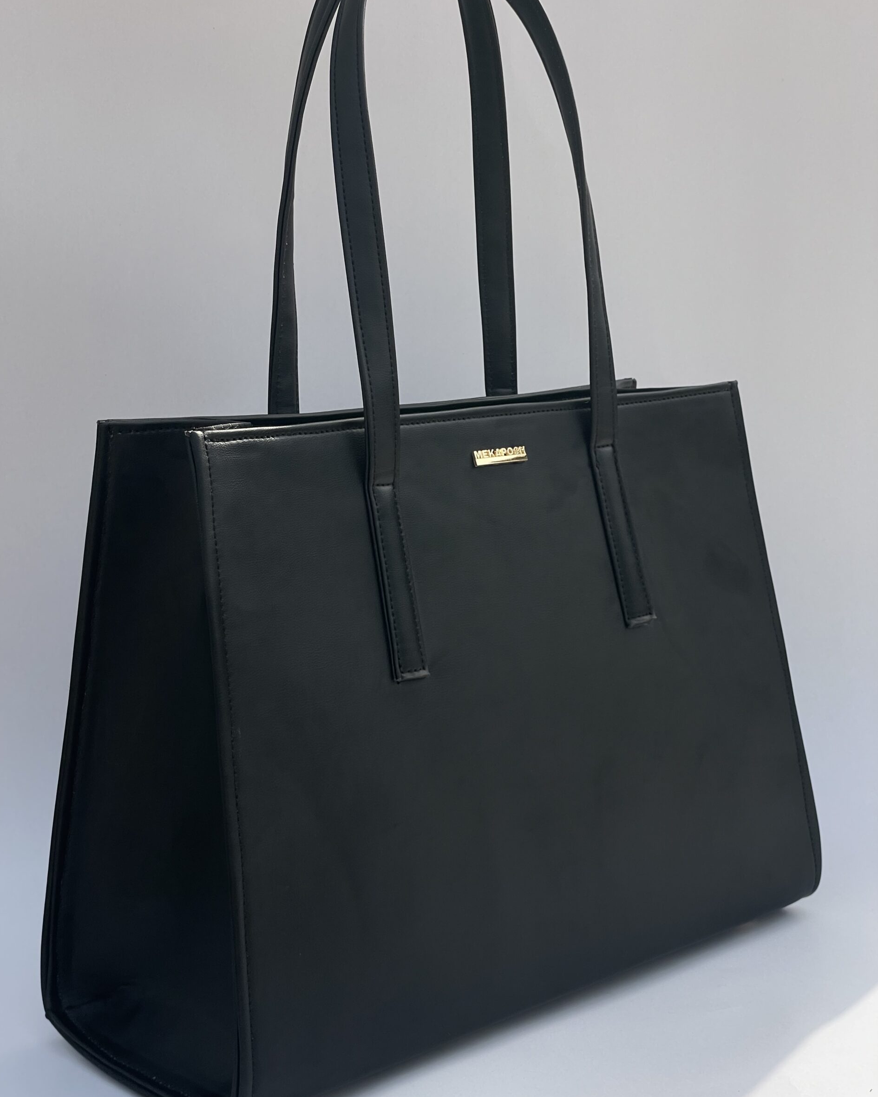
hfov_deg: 27.6
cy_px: 553
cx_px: 435
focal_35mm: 55
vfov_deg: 34.1
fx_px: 1786
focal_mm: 6
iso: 32
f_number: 2
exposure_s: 1/856
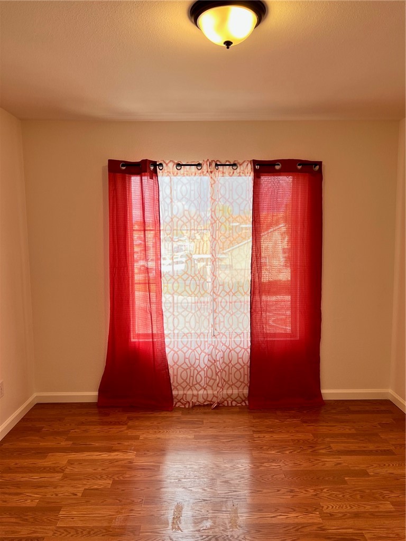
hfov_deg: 53.1
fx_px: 407
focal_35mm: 26
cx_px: 203
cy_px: 270
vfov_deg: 67.3
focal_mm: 5.7
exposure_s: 1/137
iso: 50
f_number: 1.5
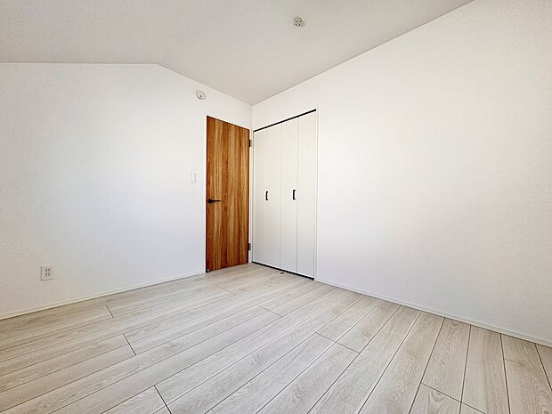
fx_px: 223
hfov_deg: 102.1
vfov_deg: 85.7
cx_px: 276
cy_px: 207
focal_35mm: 14
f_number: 2.2
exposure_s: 1/99
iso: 125
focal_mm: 2.22
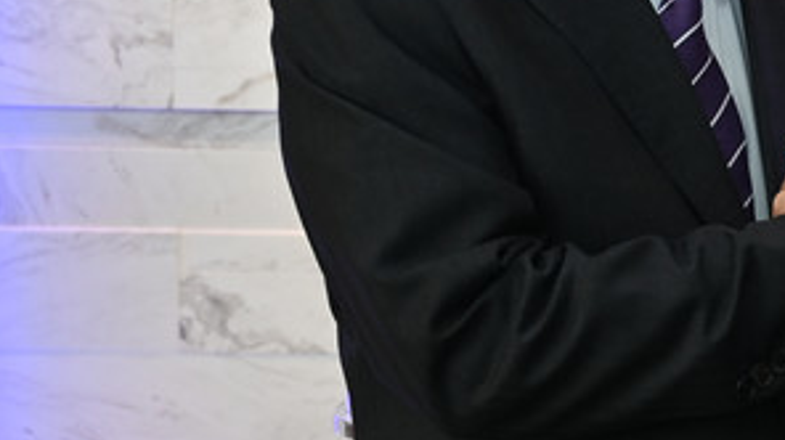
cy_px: 201
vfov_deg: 8.9
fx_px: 2829
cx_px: 1056
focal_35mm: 136
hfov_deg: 15.0
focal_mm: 30
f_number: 4.8
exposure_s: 1/60
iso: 320
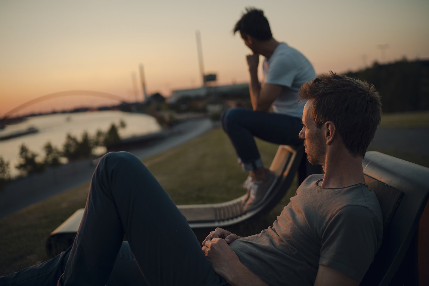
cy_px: 143
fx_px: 417
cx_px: 214
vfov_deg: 37.9
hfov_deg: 54.4
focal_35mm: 35
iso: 100
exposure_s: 1/500
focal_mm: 35
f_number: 1.7
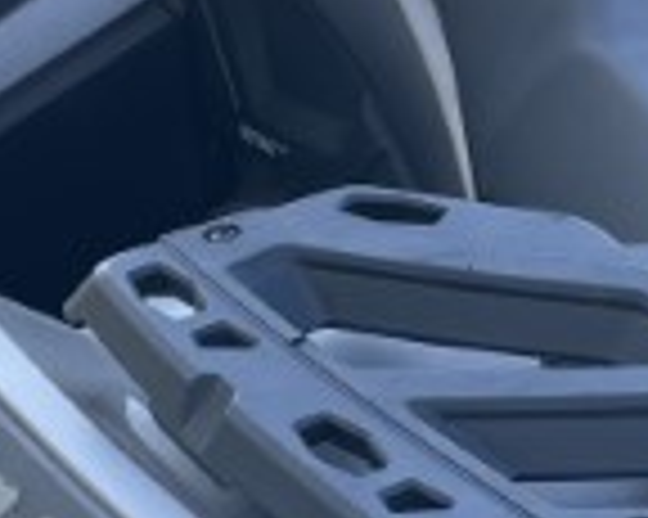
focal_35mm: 141
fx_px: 2702
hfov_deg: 13.4
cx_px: 711
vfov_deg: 10.9
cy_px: 360
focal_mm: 4.2
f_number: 1.6
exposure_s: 1/140
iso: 32
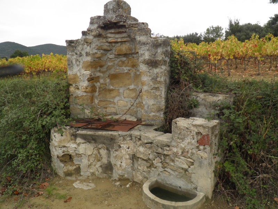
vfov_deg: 49.7
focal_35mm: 28
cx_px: 139
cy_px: 104
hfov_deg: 63.4
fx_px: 225
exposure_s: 1/80
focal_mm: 4.9
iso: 50
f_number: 5.7
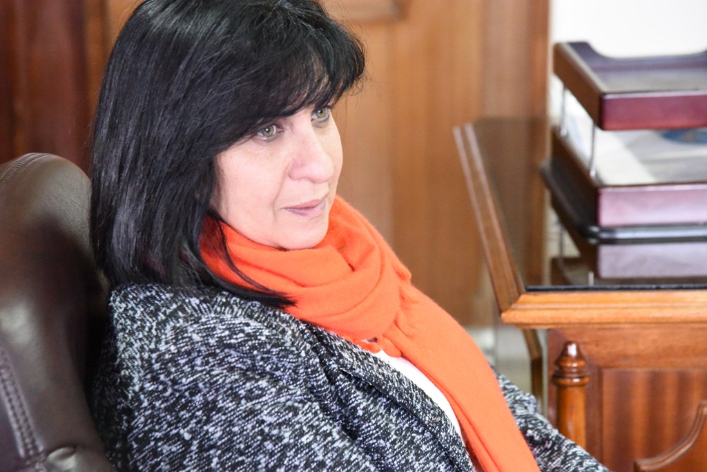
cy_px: 236
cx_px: 354
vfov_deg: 11.4
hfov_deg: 17.1
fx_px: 2357
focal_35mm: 120
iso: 12800
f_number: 6.3
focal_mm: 120
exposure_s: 1/160
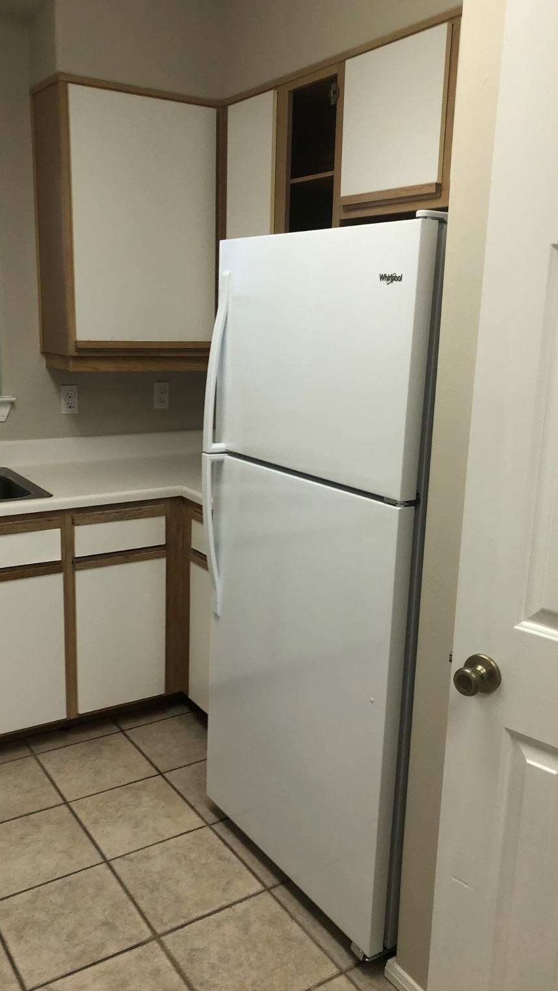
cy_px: 493
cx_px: 271
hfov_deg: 37.8
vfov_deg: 62.6
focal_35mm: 31
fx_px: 815
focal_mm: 3.99
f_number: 1.8
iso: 50
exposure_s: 1/120
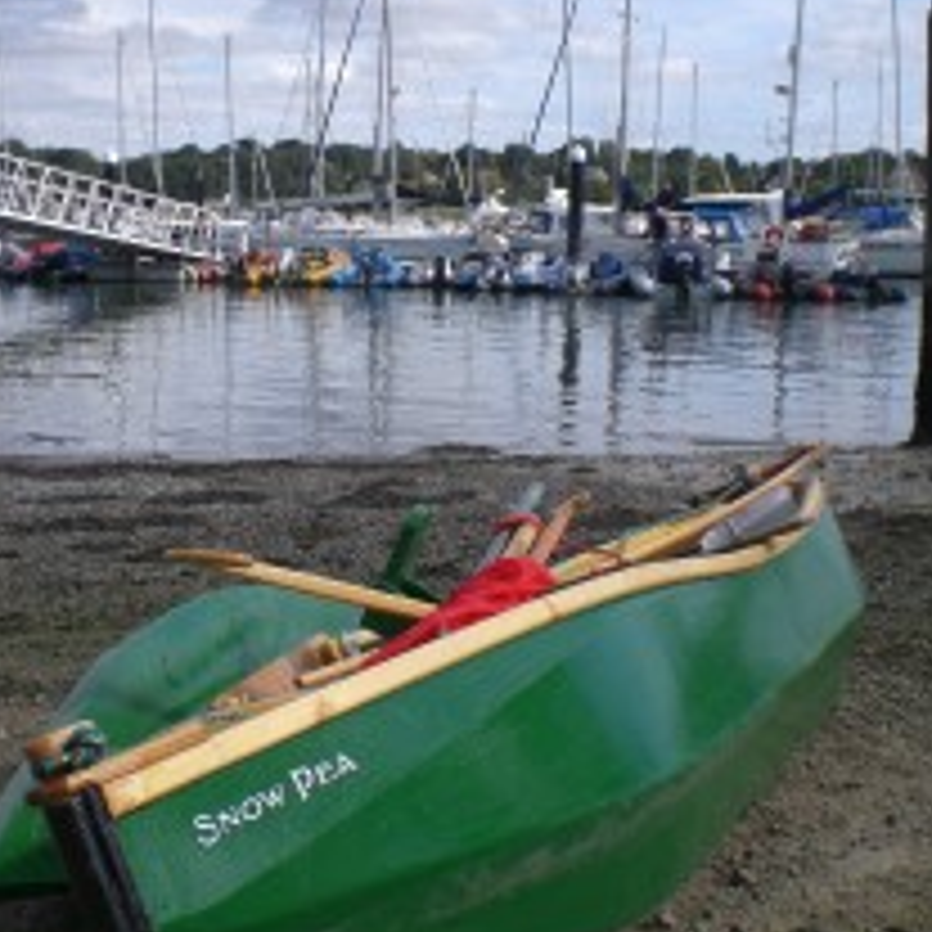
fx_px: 1858
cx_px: 369
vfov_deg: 28.1
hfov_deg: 28.1
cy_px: 500
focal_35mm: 61
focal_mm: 6.3
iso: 50
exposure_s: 1/400
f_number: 4.4
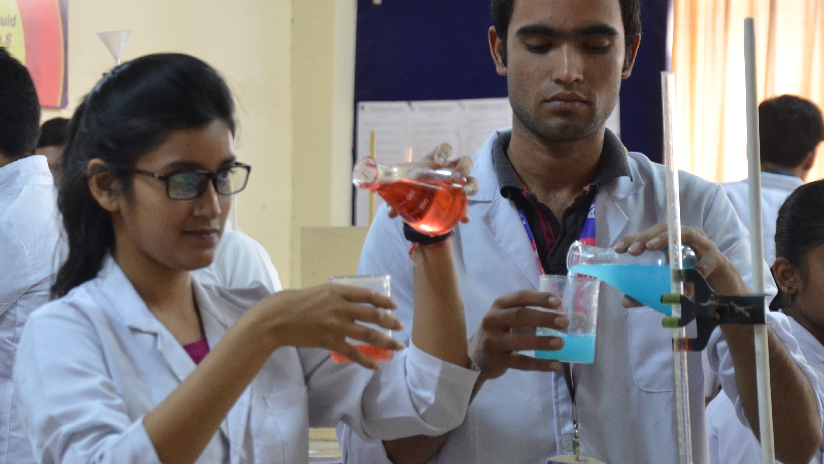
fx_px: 3446
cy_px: 243
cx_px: 284
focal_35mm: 158
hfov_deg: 13.6
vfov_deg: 7.7
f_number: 5.3
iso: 1600
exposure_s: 1/13
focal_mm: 75
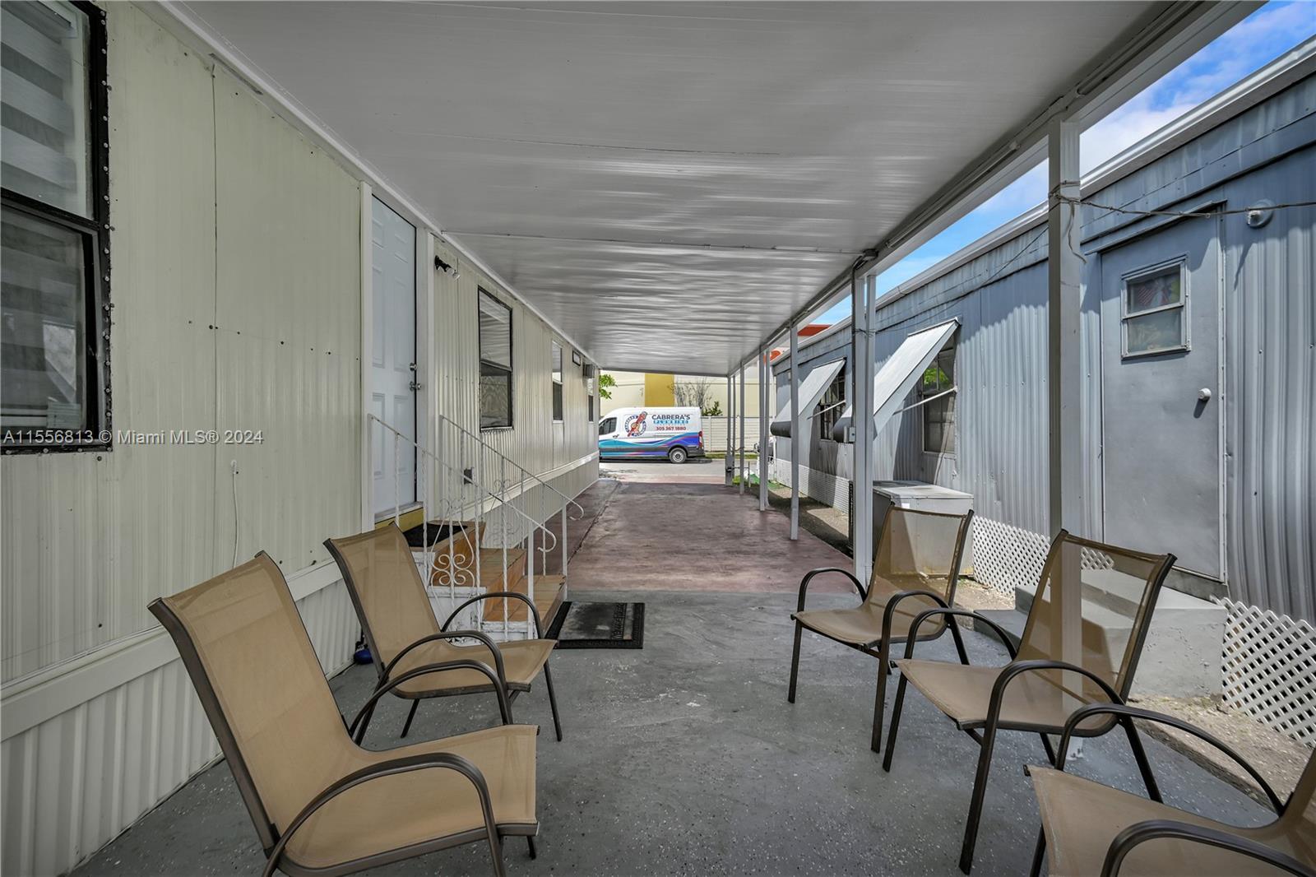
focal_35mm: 16
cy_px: 438
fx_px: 585
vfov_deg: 73.7
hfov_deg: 96.7
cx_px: 658
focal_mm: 16
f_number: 8
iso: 100
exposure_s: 1/250
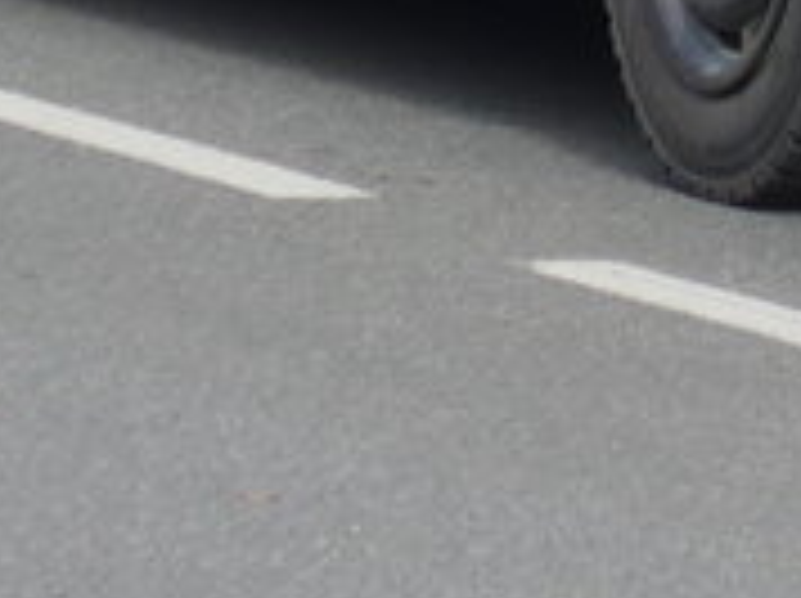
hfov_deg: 3.9
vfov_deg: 2.9
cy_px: -1335
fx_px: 11554
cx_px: 1296
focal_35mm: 500
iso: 80
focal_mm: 15
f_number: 4.2
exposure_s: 1/250
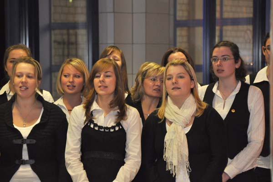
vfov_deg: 6.8
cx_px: 136
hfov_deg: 10.2
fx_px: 1534
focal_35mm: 202
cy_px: 91
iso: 1100
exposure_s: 1/60
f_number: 5.6
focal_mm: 135
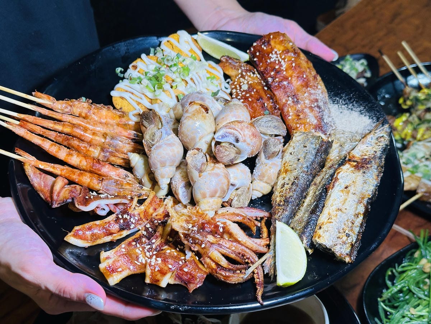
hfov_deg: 39.7
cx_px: 216
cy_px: 162
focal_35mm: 48
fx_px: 598
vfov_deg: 30.3
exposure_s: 1/60
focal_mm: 6.86
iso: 160
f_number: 1.78
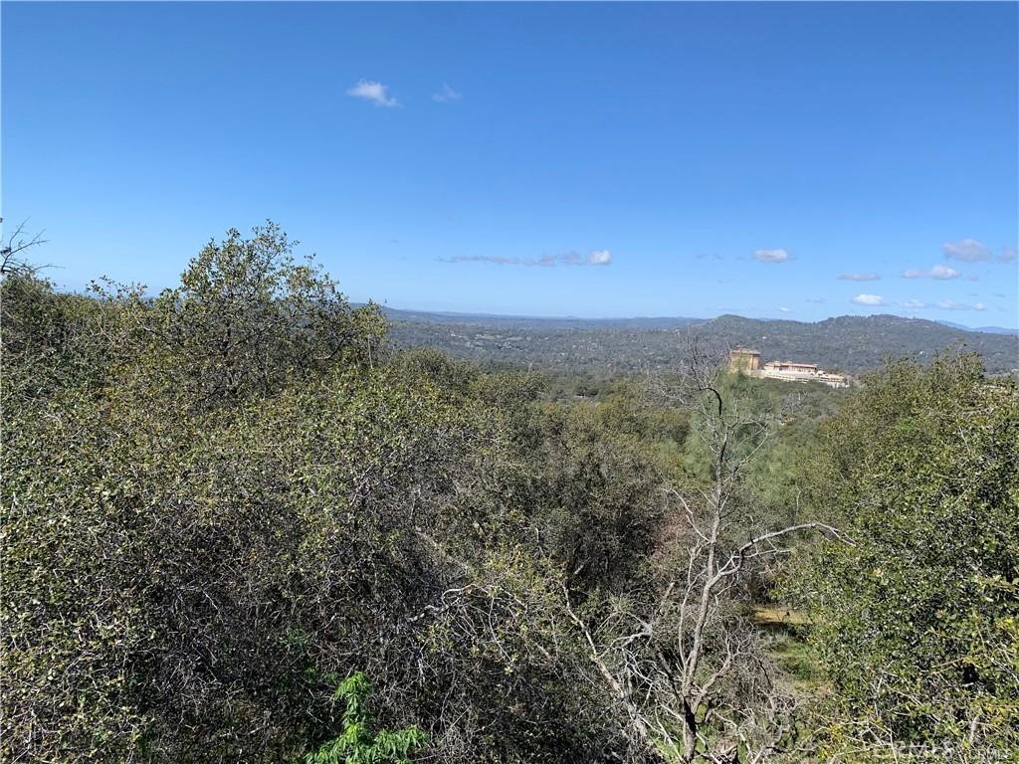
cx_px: 510
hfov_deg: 67.3
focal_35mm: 26
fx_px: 765
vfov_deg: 53.1
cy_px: 382
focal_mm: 4.25
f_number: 1.8
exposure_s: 1/2160
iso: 25
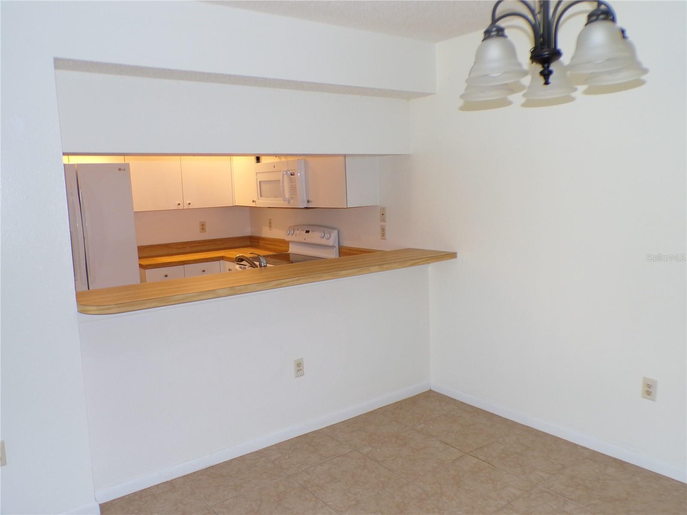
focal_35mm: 28
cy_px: 258
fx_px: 556
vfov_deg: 49.7
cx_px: 344
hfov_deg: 63.4
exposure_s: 1/34
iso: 265
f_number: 3.1
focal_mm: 5
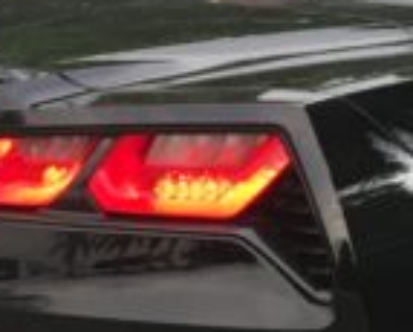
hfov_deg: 9.4
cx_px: -90
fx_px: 2474
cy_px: 49
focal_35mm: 202
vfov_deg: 7.7
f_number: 2.2
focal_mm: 4.15
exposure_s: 1/30
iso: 50
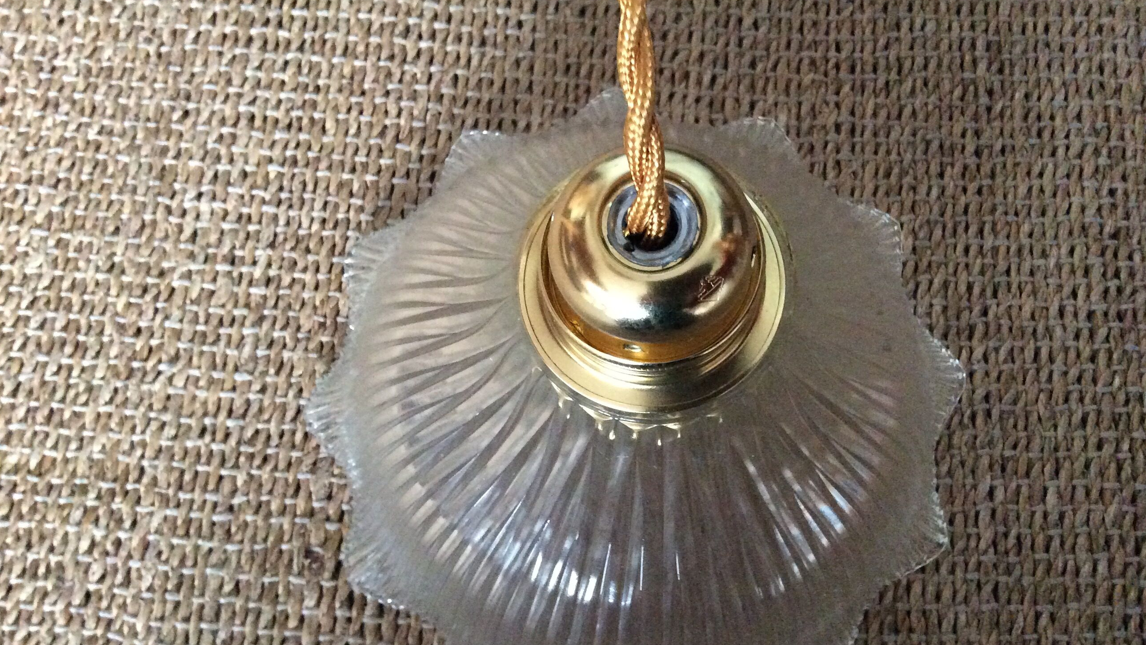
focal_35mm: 35
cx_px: 573
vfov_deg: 33.7
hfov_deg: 56.6
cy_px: 346
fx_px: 1064
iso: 400
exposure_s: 1/17
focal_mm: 3.3
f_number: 2.4
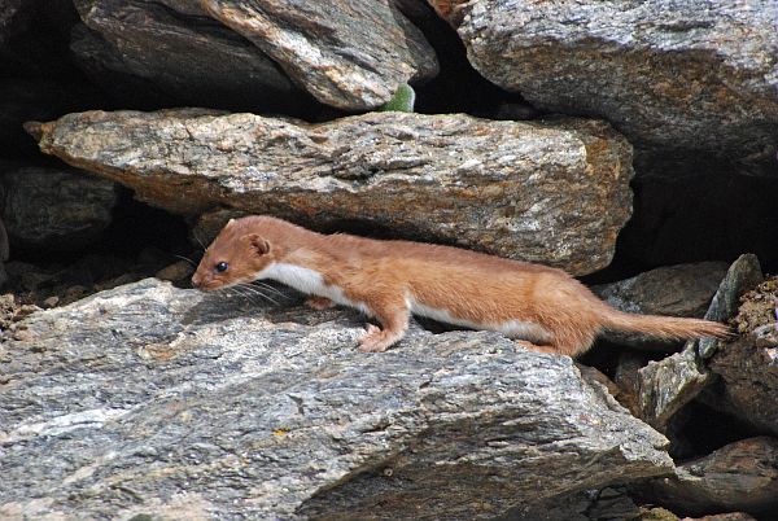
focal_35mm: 450
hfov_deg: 4.6
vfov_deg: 3.1
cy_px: 260
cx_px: 389
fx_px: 9739
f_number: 6.3
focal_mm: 300
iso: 400
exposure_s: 1/800
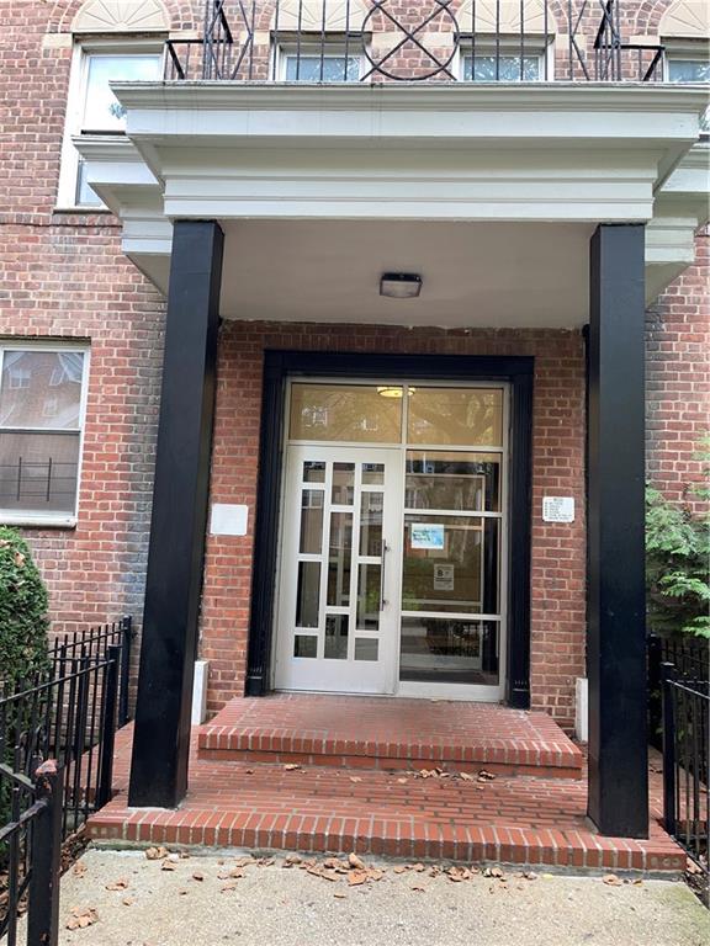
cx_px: 355
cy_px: 473
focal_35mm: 25
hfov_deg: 54.9
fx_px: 684
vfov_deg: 69.4
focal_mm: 5.1
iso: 32
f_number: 1.6
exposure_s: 1/152
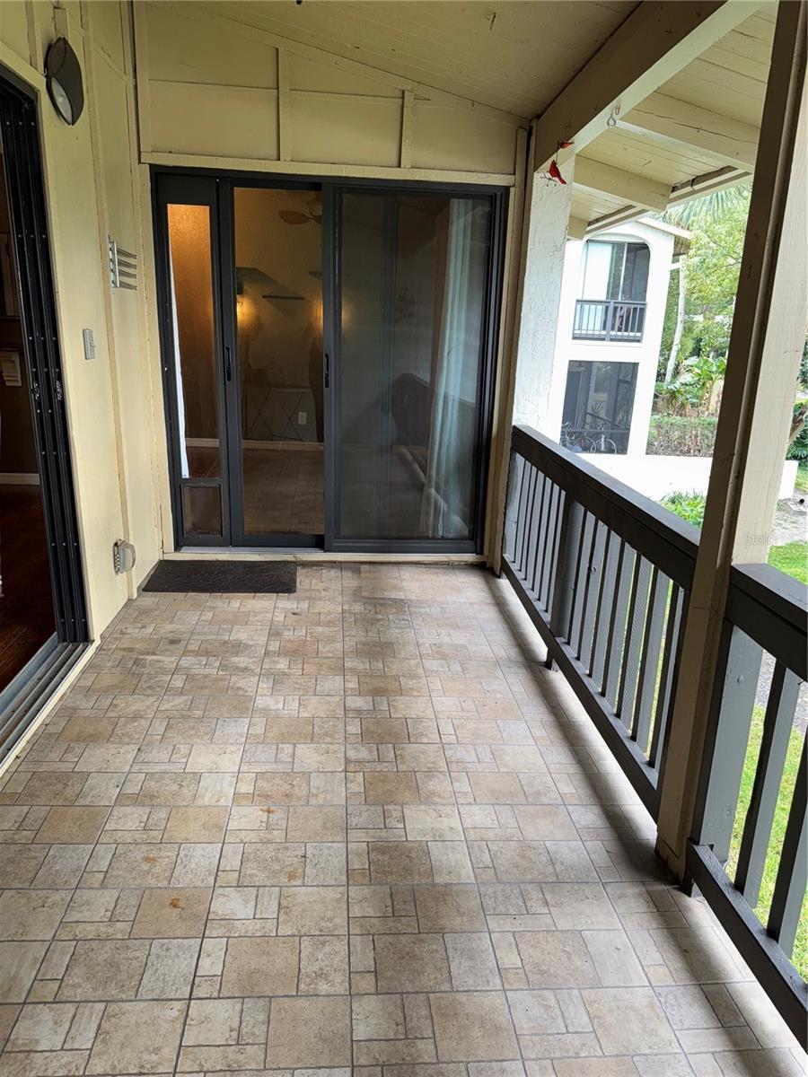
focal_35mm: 24
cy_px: 538
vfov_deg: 71.6
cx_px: 404
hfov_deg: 56.8
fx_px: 747
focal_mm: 6.76
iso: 80
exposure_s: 1/40
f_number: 1.78
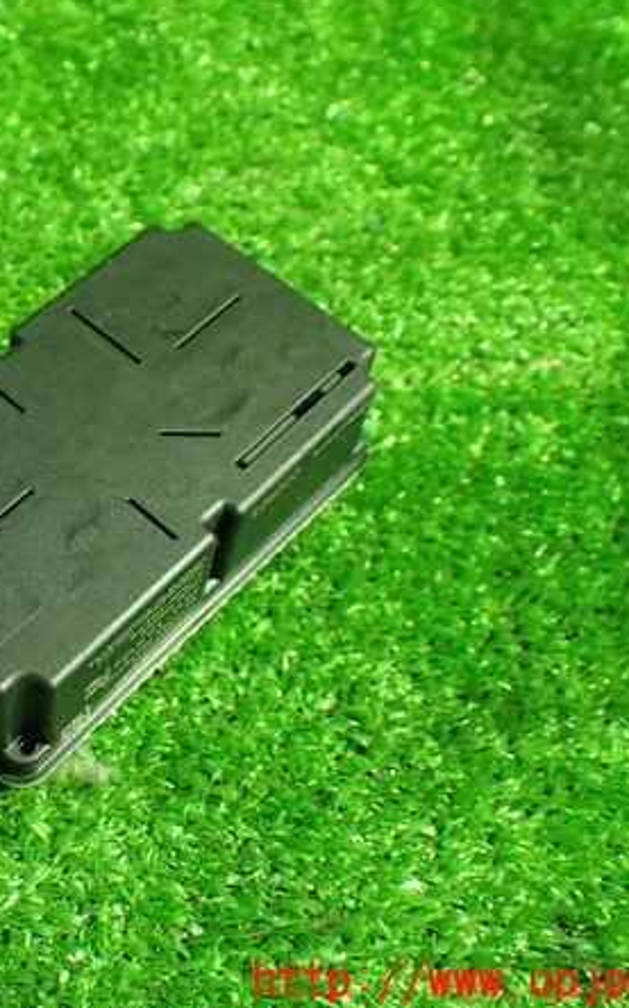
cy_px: 499
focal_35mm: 43
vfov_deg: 46.2
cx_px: 84
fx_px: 1181
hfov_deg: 28.8
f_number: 2.3
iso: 800
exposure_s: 1/80
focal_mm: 5.4
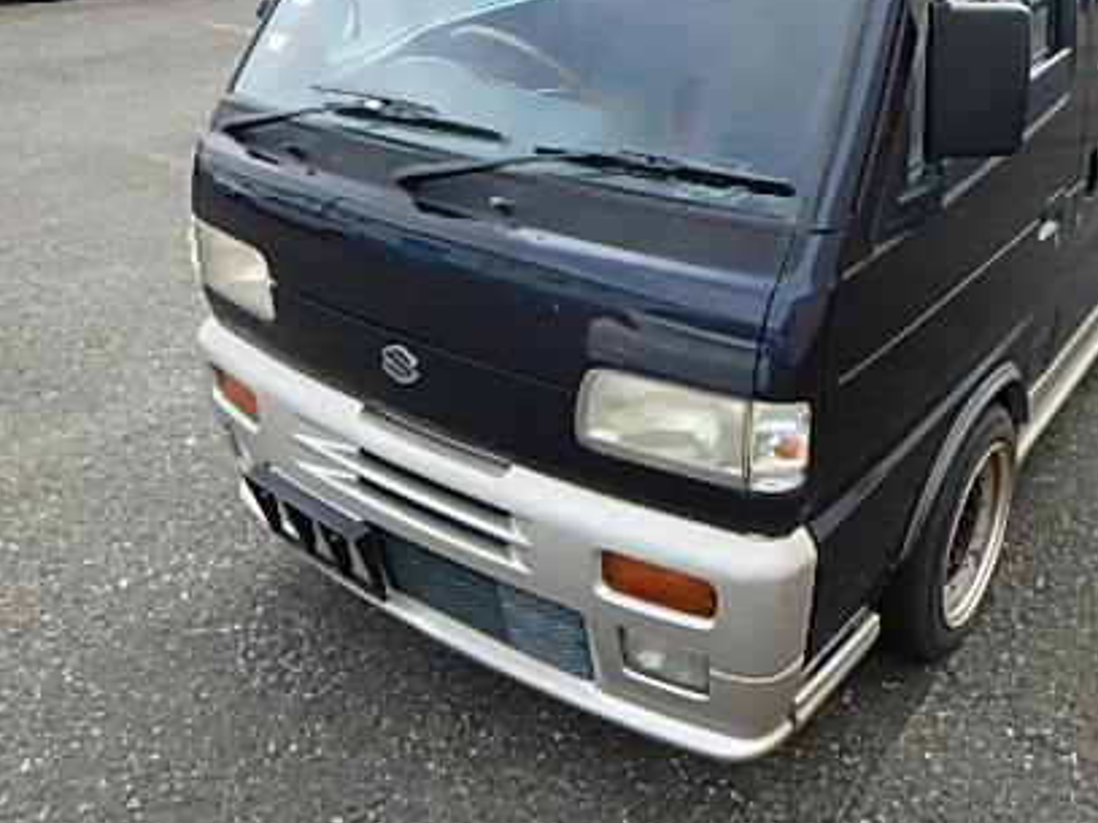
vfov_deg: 42.4
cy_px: 283
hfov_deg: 54.3
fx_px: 1046
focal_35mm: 33
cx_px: 731
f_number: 3.5
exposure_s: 1/320
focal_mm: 3.7
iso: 125
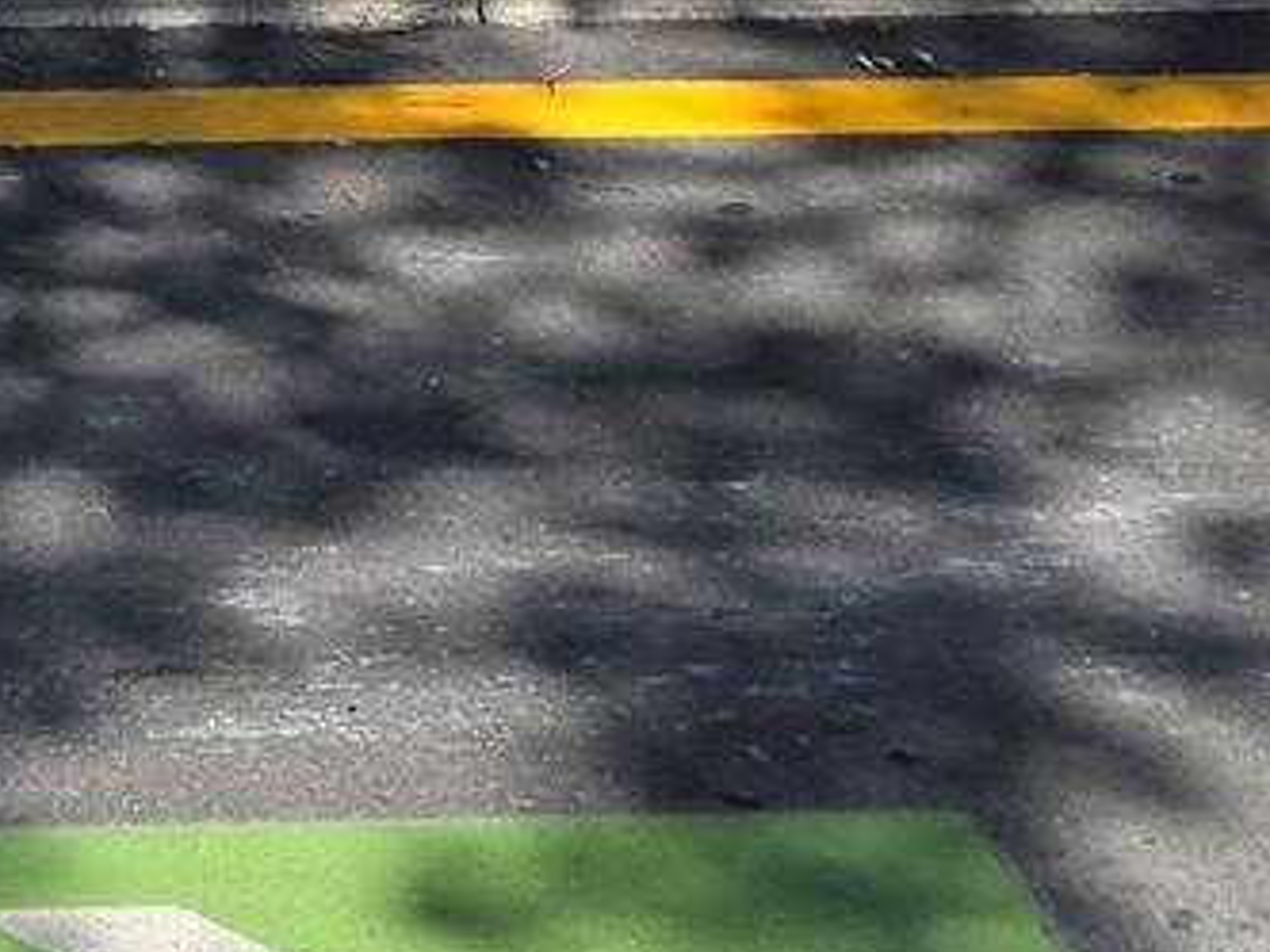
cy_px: -1258
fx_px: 4072
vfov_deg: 11.3
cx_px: -287
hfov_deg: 16.9
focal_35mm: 111
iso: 25
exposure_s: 1/1484
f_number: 1.8
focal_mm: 5.4
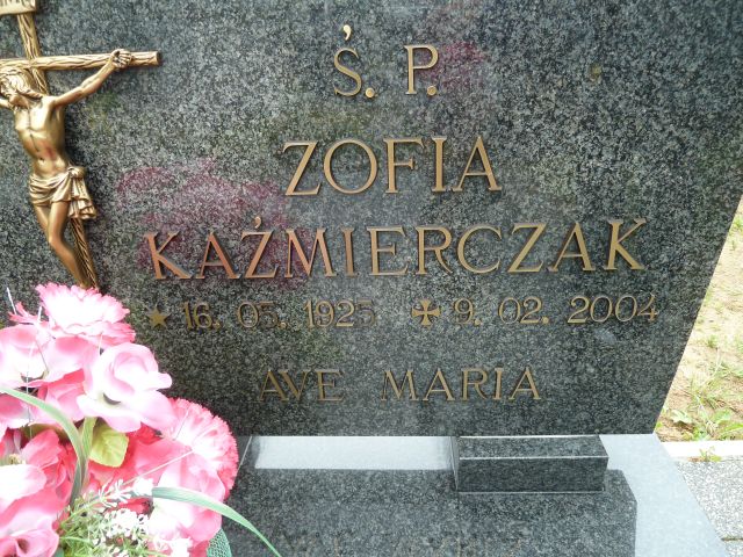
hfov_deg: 69.4
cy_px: 278
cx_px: 372
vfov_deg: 54.9
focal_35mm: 25
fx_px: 537
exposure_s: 1/40
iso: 80
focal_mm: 4.1
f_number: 3.3
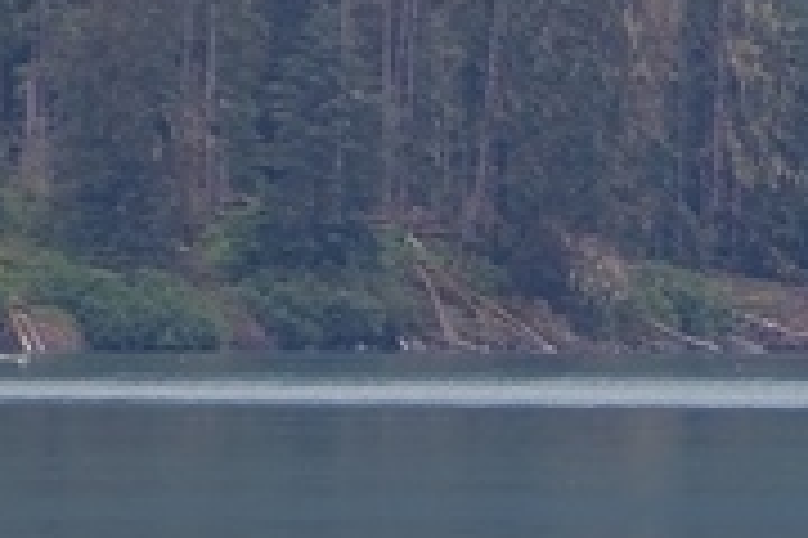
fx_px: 47780
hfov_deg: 1.0
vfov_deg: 0.6
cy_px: 888
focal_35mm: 2129
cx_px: 1167
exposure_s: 1/640
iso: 280
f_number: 5.6
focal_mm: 300
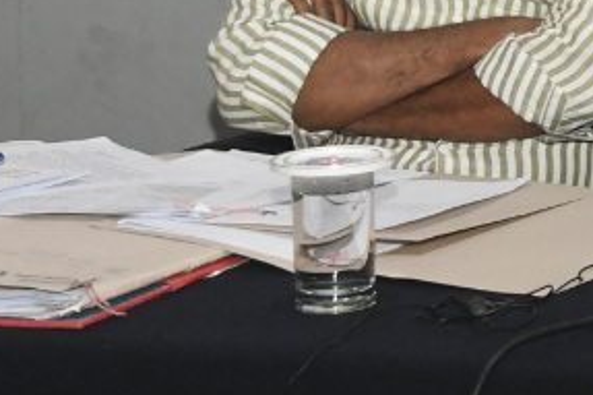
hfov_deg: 8.5
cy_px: -252
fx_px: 3622
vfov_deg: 6.1
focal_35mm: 220
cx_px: 1461
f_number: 5.6
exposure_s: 1/125
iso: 2000
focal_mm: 26
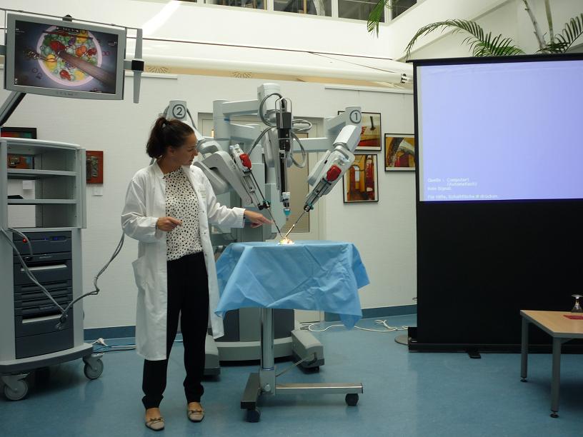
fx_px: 539
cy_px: 218
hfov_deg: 56.8
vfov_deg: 44.2
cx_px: 292
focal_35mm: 32
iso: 100
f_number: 3.3
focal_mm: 5.2
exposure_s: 1/40
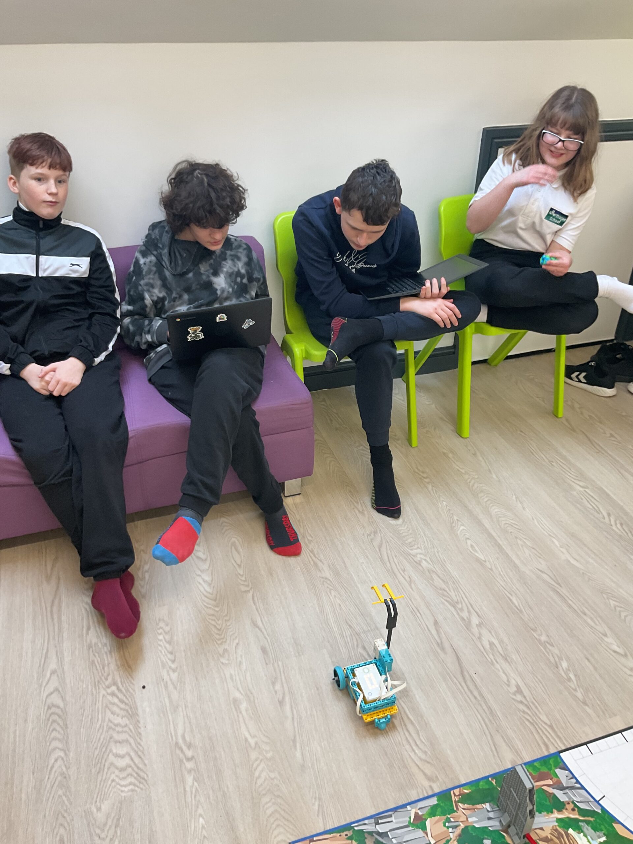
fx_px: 707
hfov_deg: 48.2
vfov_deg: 61.7
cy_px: 422
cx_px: 316
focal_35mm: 29
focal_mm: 3
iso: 64
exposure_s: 1/60
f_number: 1.8
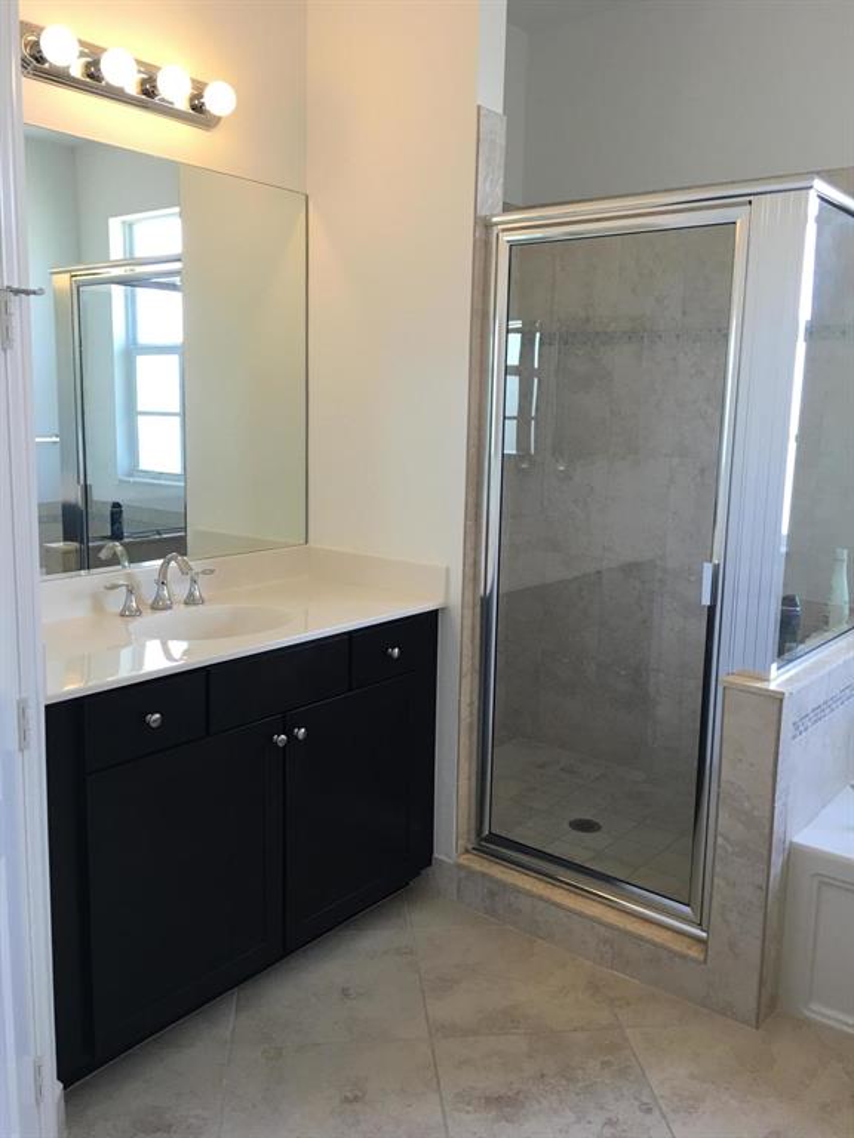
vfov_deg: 61.7
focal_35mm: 29
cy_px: 569
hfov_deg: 48.2
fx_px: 954
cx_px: 427
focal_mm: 4.15
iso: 32
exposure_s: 1/15
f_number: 2.2
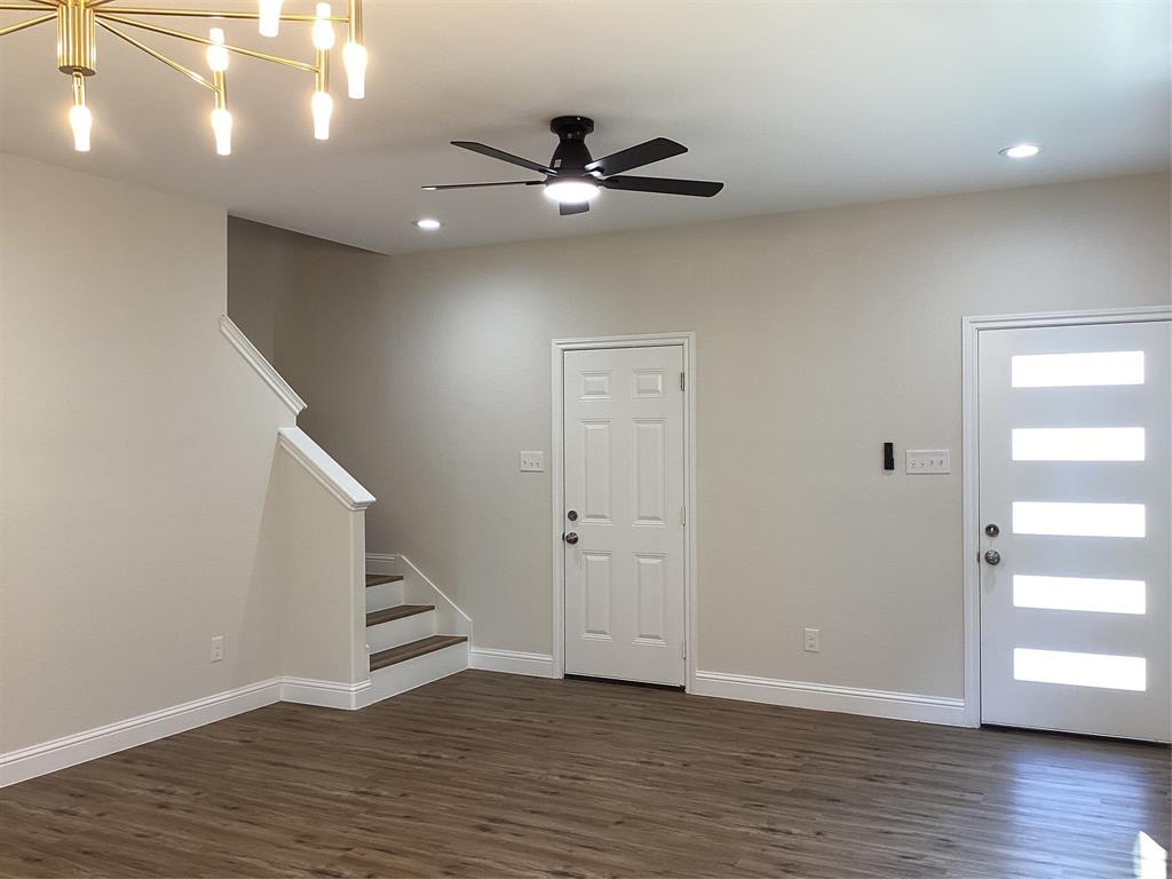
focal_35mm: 31
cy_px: 440
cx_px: 586
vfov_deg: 45.4
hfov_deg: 58.4
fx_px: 1050
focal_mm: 3.3
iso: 64
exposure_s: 1/50
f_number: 2.4
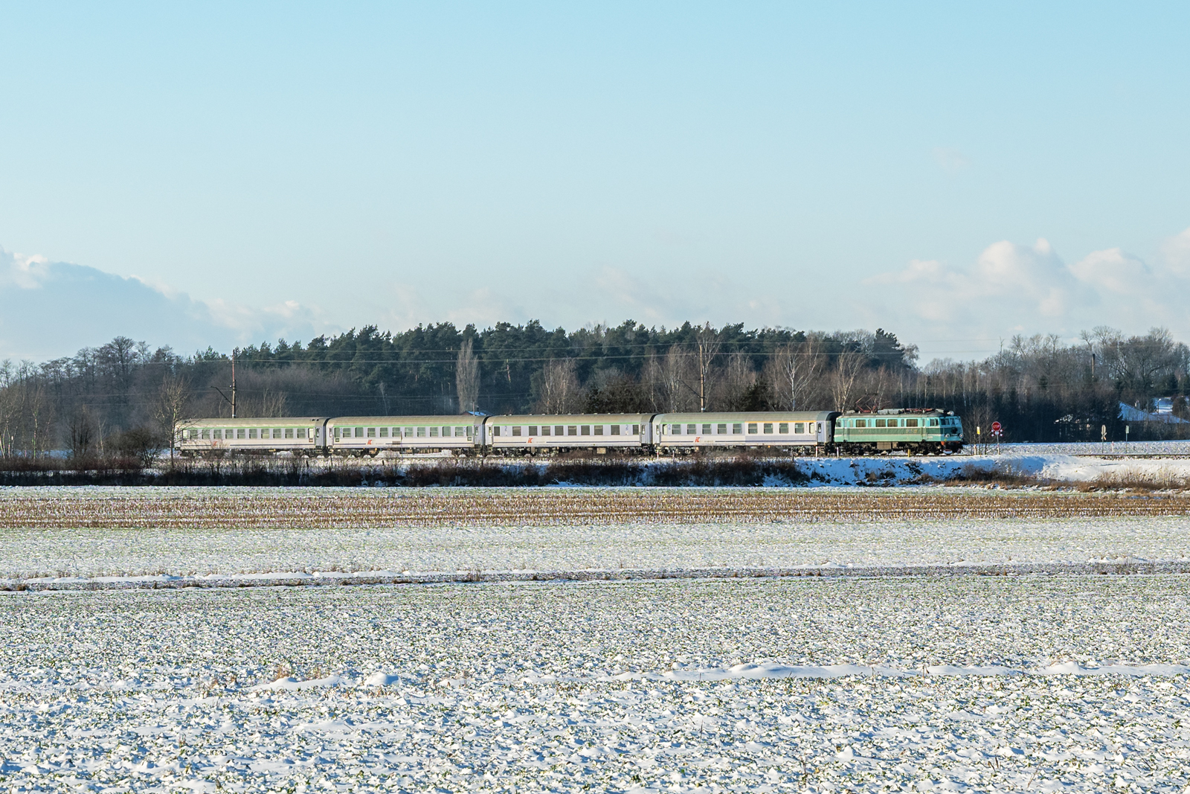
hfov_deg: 19.5
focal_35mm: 105
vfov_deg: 13.0
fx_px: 3471
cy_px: 397
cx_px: 595
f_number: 9
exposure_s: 1/800
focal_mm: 70
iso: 125
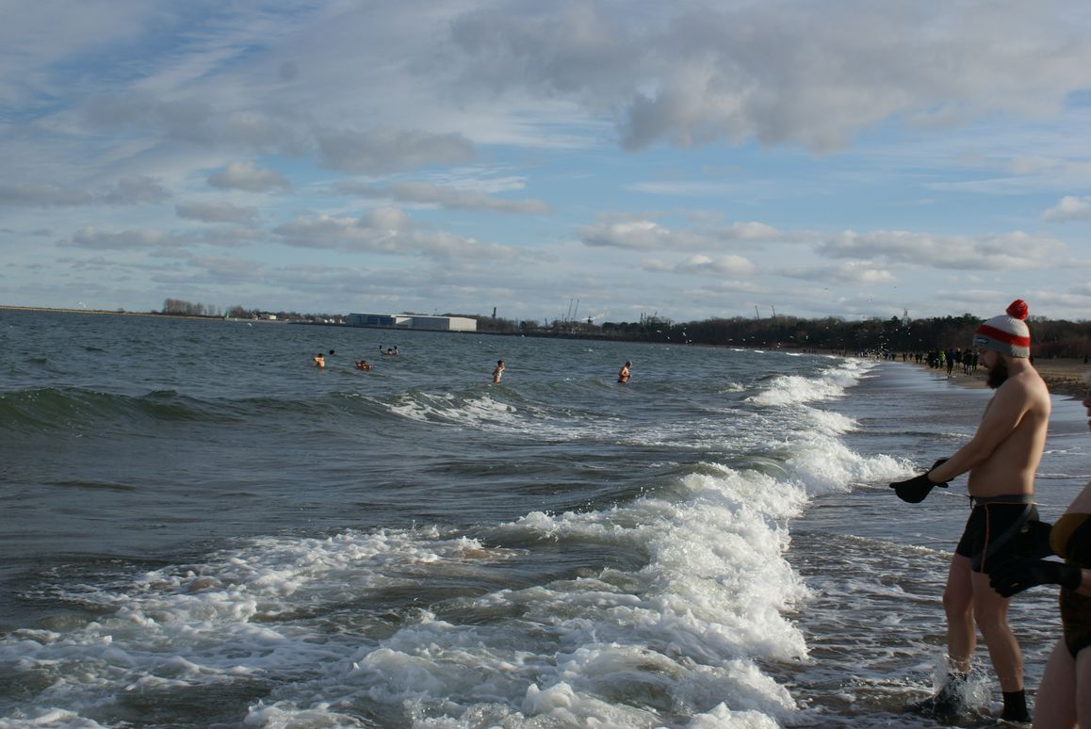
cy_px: 364
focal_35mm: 45
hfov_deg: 43.6
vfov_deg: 29.9
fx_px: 1365
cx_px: 546
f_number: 9
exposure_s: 1/250
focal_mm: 30
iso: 100
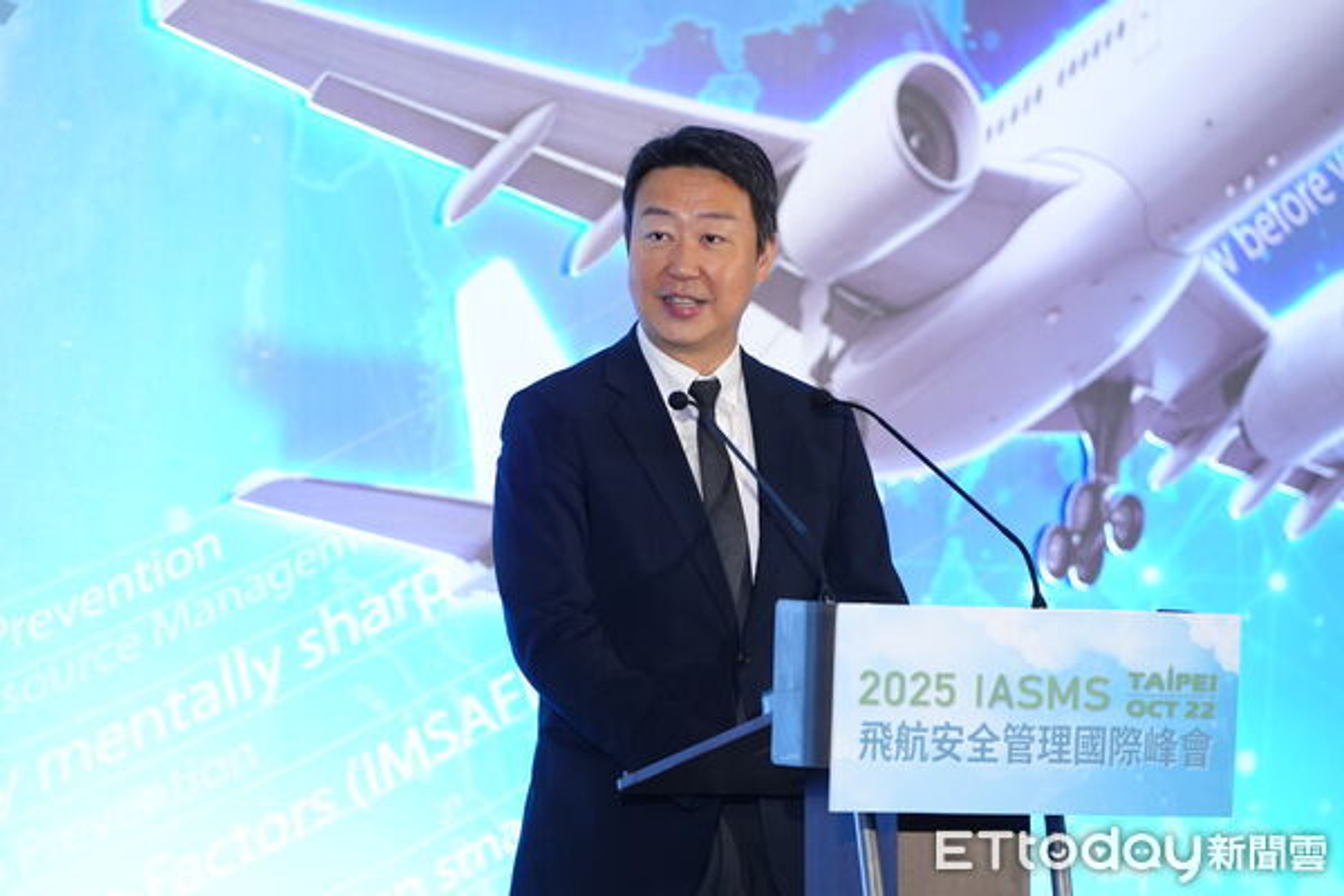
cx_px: 672
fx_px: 10676
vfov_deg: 4.8
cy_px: 448
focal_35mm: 286
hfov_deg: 7.2
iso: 1250
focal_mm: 191
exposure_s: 1/160
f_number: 2.8
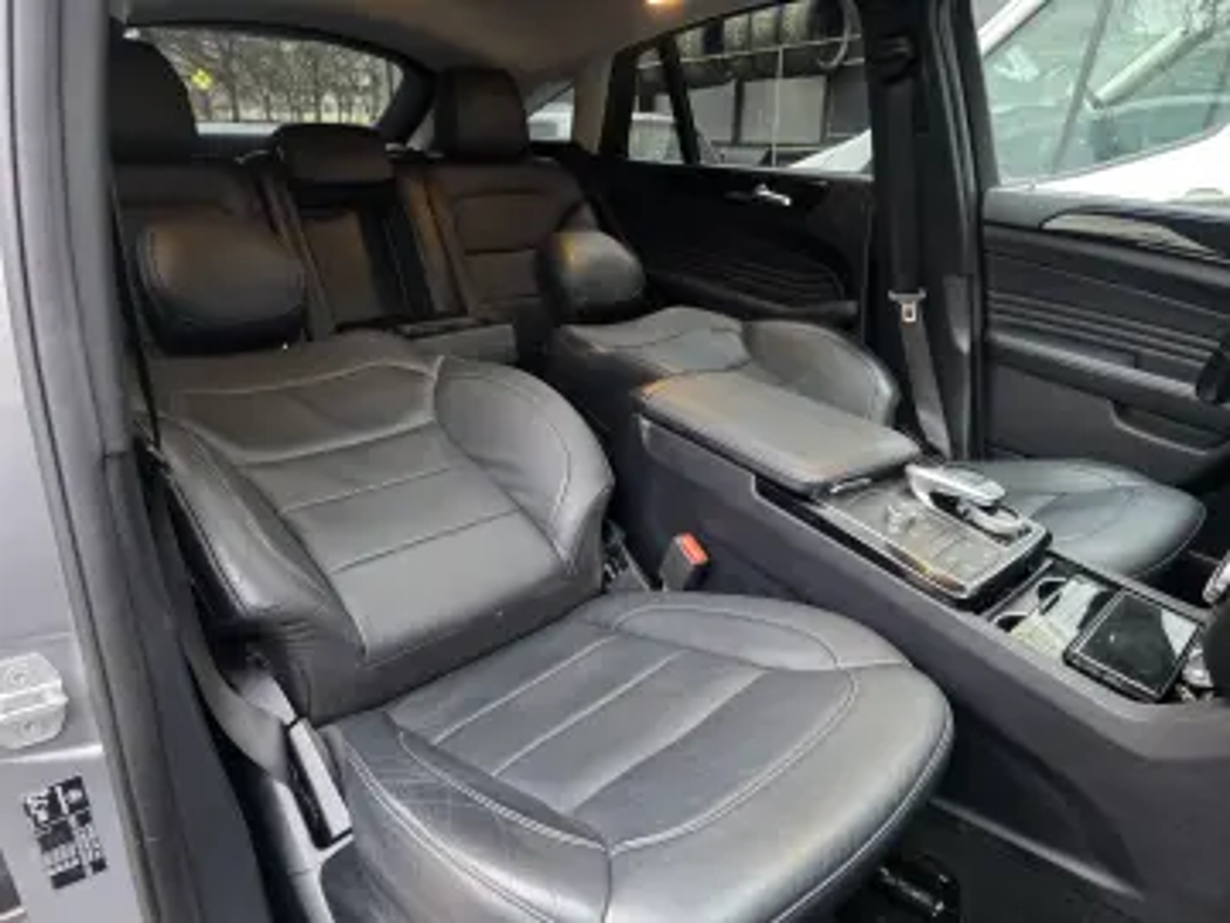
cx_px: 615
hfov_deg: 73.9
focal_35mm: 23
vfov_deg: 58.9
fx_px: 817
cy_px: 462
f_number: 1.7
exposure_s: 1/100
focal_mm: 6.3
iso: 640
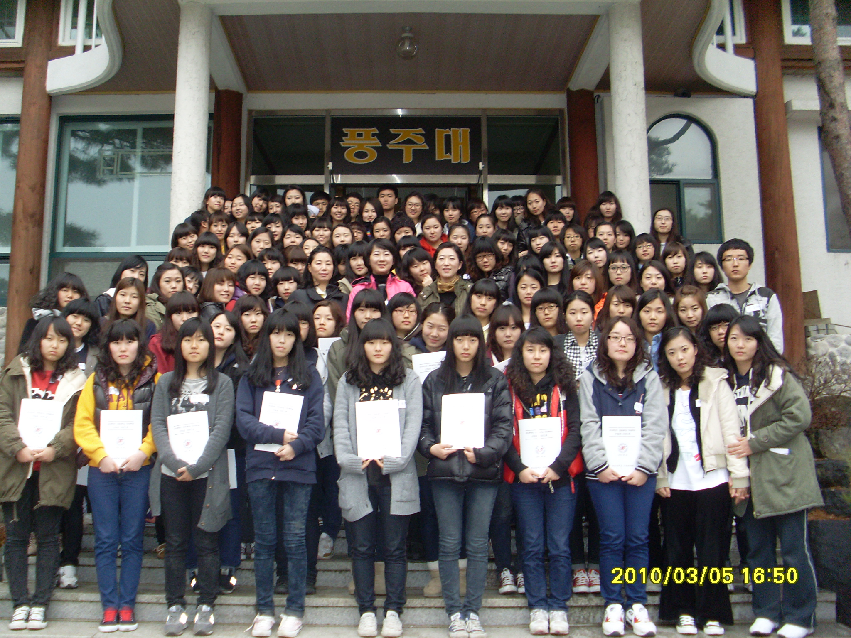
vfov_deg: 37.7
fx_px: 934
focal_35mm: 38
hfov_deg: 49.0
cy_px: 319
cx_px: 426
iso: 120
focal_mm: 6.3
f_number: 3
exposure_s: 1/45
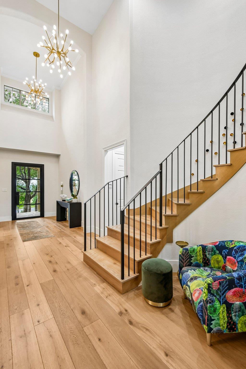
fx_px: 154
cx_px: 123
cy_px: 184
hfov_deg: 77.3
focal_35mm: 15
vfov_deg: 100.4
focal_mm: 10
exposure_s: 1/8
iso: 400
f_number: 8
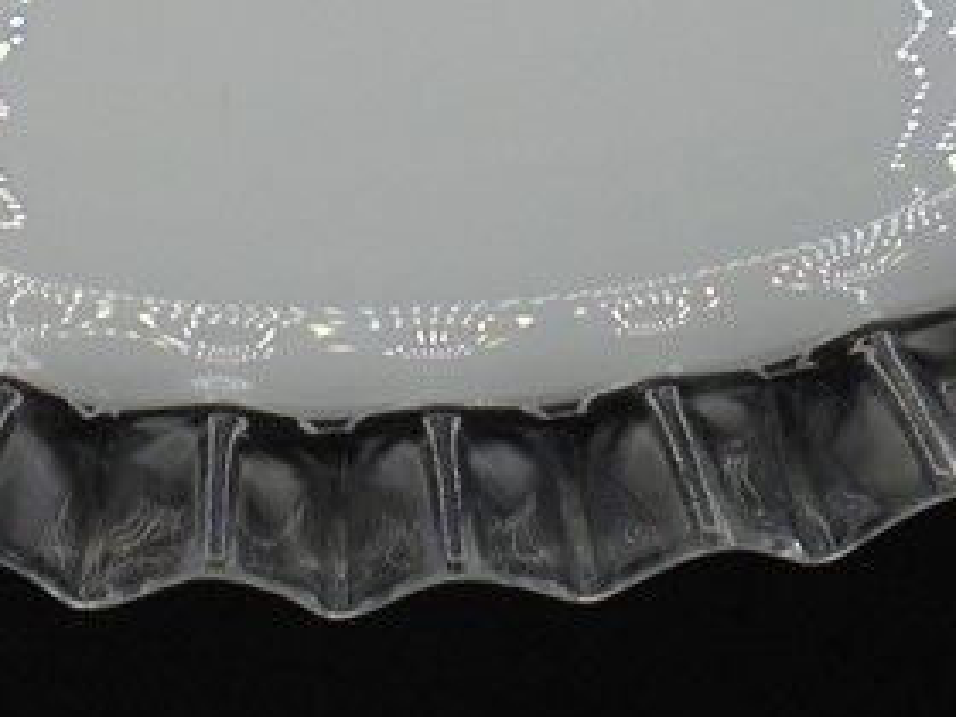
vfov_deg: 10.4
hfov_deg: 14.3
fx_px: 3811
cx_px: 362
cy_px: -295
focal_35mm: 138
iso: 200
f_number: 4.5
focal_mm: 7.8
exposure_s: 1/30
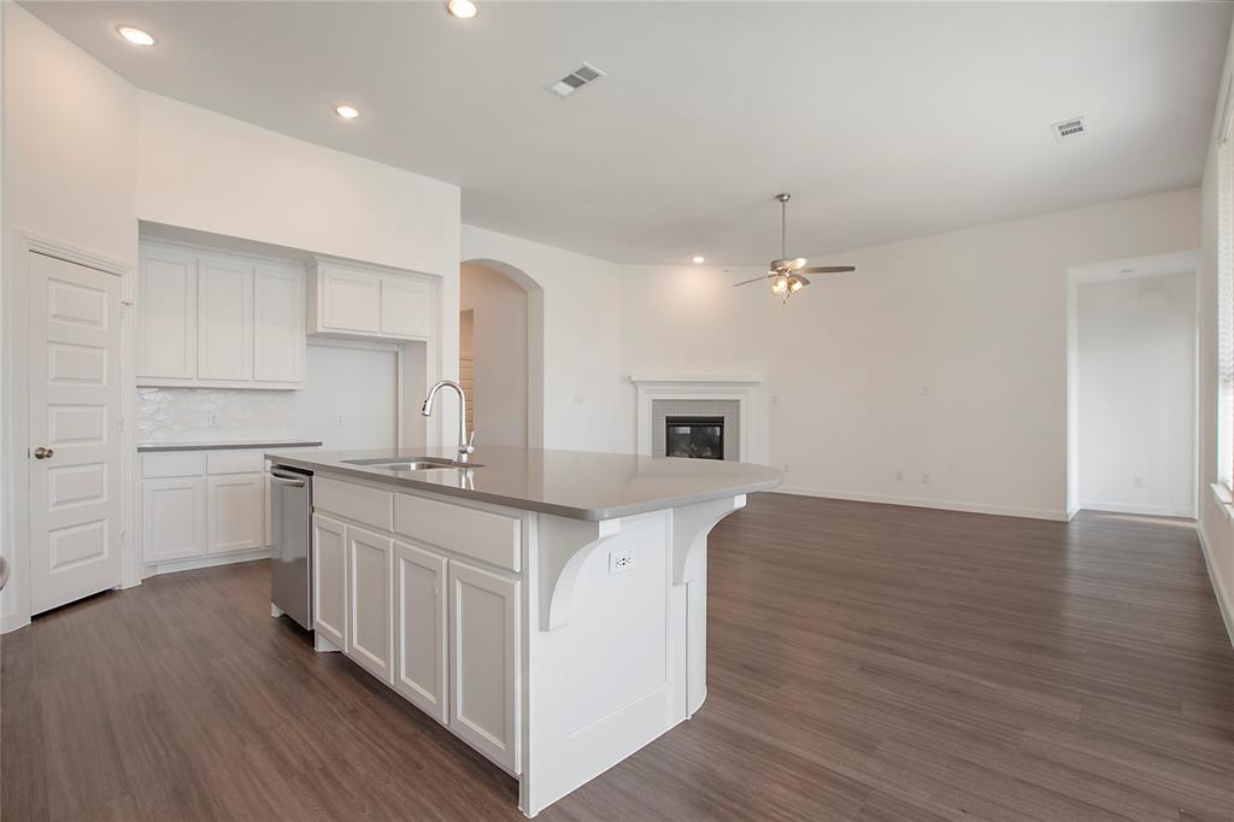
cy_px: 411
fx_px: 548
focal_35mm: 16
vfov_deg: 73.7
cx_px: 617
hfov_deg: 96.8
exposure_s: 1/60
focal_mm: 11
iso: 100
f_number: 7.1
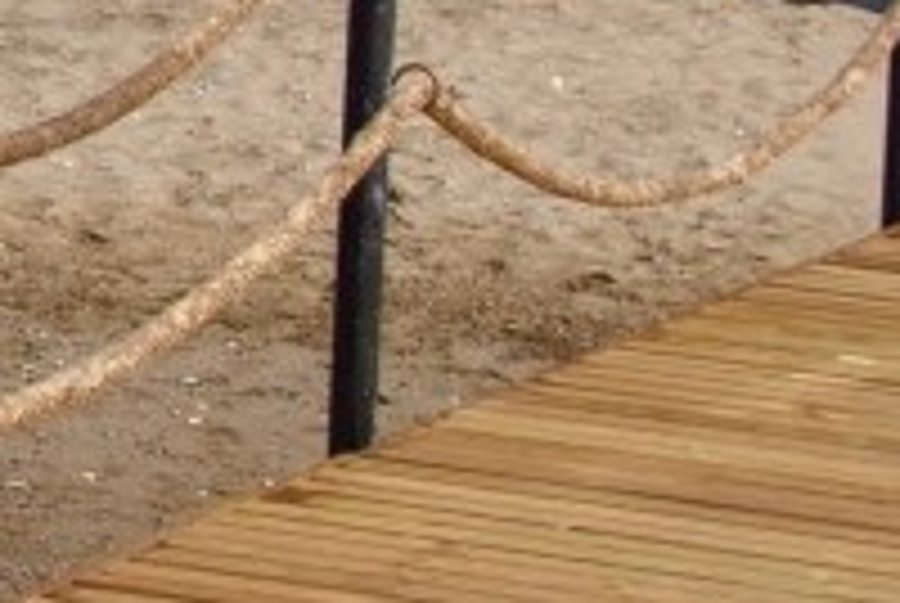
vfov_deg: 4.4
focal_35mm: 310
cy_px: -549
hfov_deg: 6.3
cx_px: -1379
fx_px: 7761
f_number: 9
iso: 100
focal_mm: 36
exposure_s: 1/320
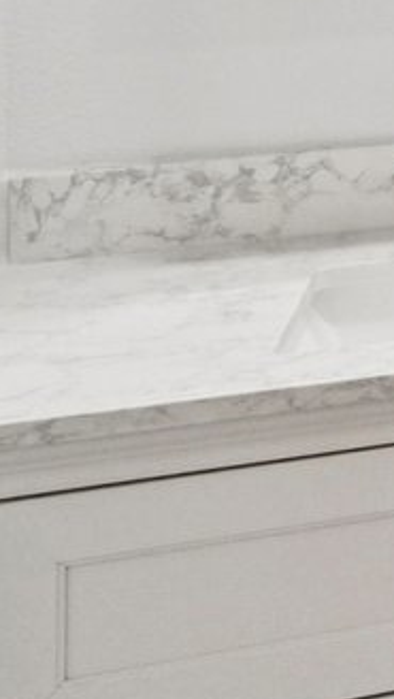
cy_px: -235
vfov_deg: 19.8
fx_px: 1816
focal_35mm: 98
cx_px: 1619
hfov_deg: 7.7
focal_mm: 10
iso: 250
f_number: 8
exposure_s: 1/30
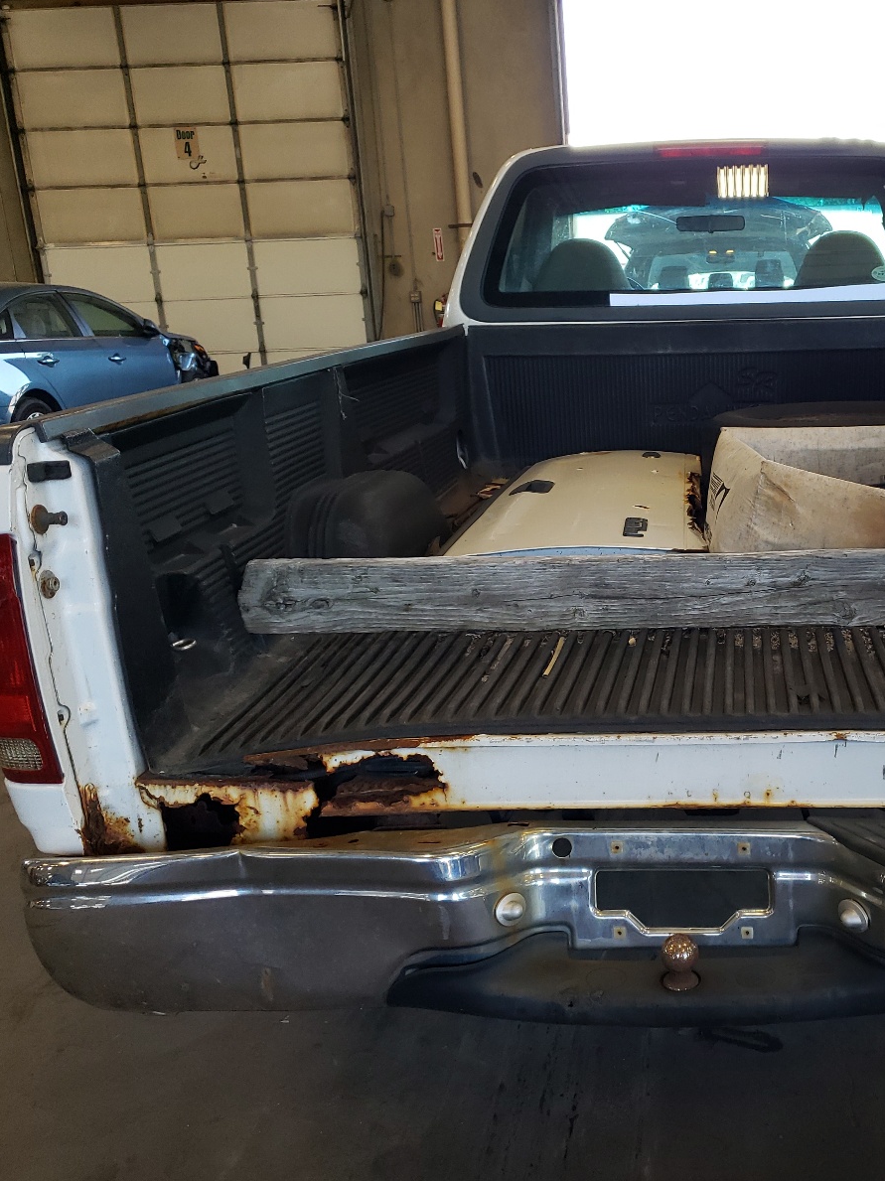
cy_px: 594
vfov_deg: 52.6
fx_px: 1194
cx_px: 713
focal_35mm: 35
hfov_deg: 39.0
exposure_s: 1/120
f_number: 1.5
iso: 84
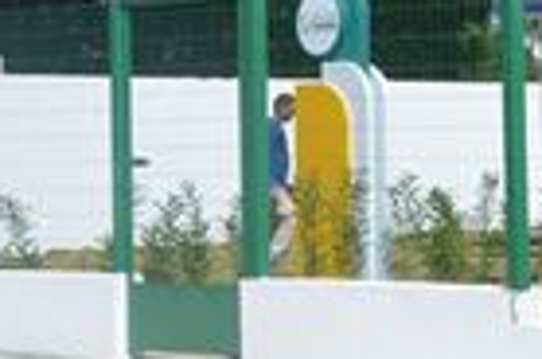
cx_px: 1142
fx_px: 2283
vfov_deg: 9.0
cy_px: 39
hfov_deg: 11.8
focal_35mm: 152
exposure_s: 1/200
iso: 100
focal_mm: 22
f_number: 7.1
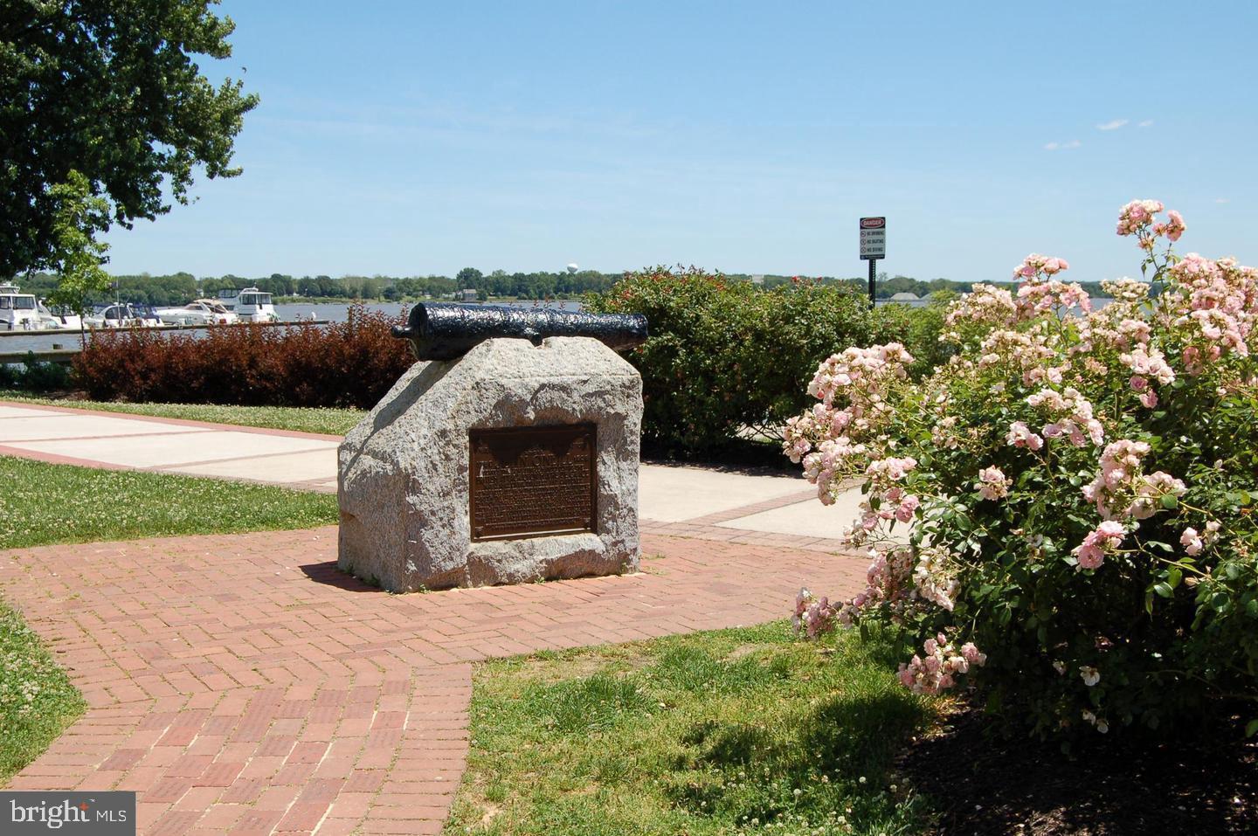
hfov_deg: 46.4
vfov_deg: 31.8
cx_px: 629
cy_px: 418
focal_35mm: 42
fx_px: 1466
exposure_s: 1/320
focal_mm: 28
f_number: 9
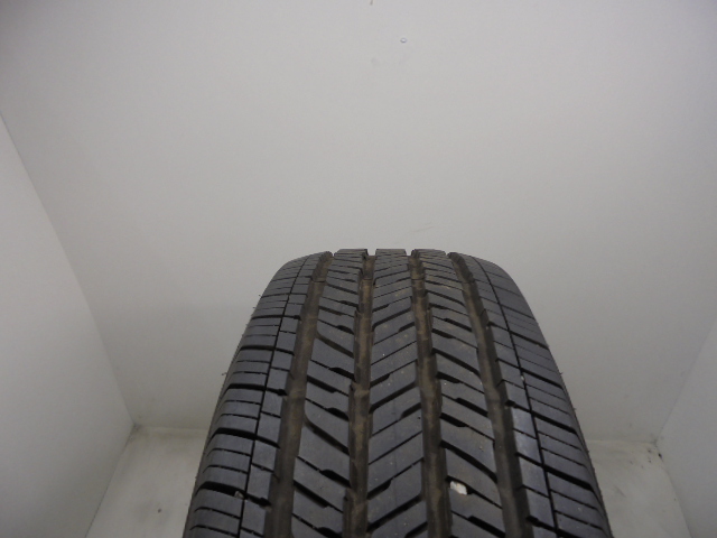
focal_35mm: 26
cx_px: 358
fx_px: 539
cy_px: 269
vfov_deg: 53.1
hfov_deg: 67.3
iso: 100
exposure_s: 1/40
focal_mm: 4.6
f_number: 3.5
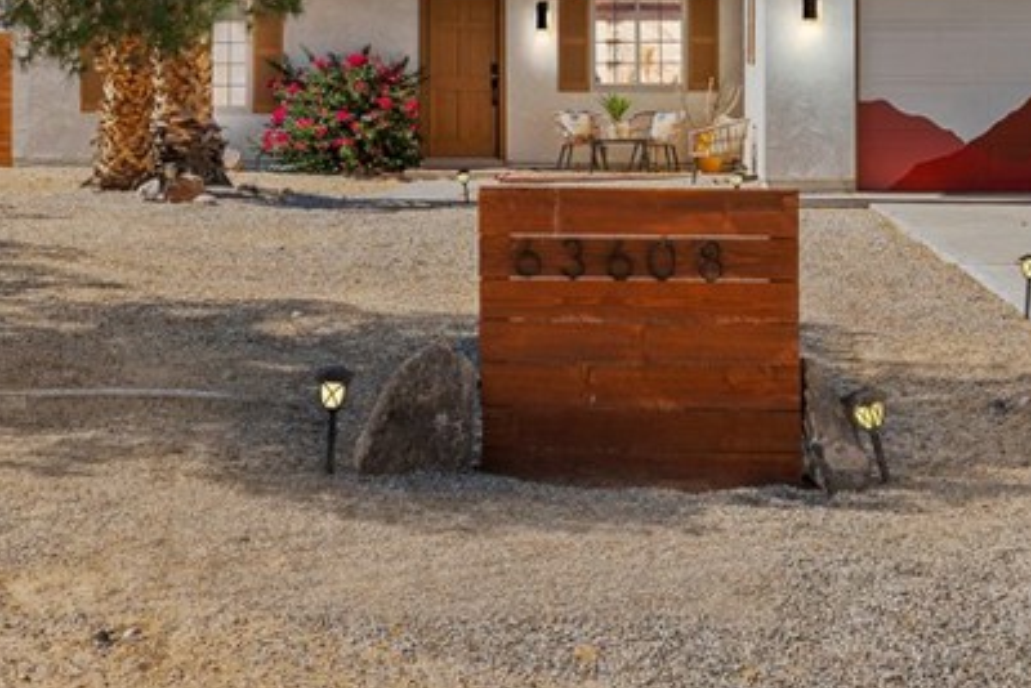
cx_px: 369
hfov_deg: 24.3
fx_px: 2386
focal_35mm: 83
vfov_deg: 16.2
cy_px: 61
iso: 400
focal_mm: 32.5
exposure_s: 1/160
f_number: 11
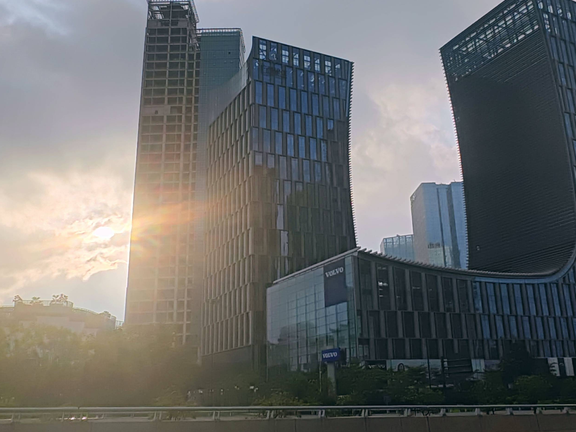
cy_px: 173
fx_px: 599
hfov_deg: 51.2
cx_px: 333
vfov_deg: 39.5
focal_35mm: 36
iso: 50
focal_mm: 1.82
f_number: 2
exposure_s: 1/799
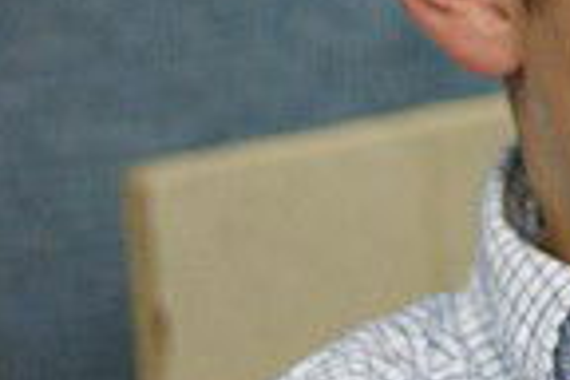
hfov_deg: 3.5
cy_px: -77
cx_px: 1053
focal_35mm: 588
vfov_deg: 2.3
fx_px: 9307
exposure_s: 1/125
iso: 400
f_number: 2.8
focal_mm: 105
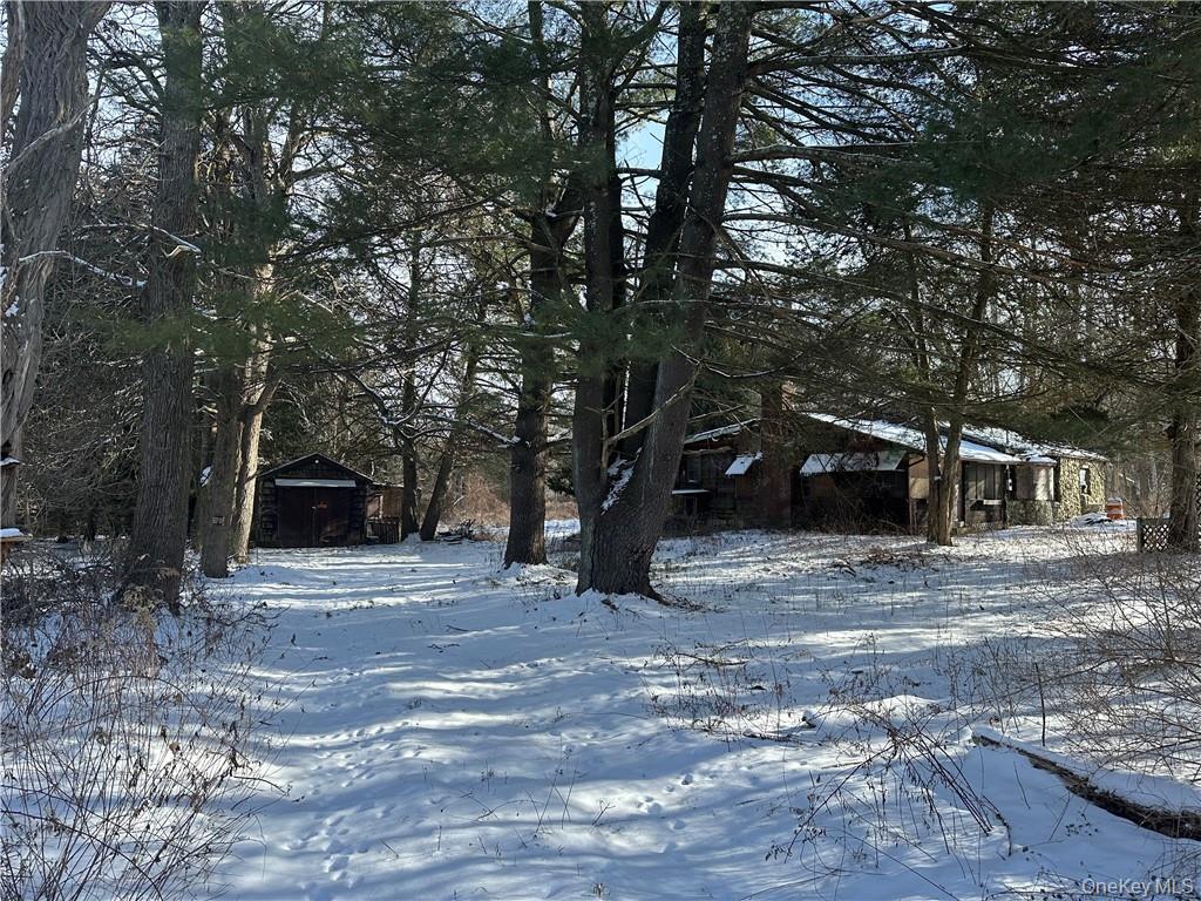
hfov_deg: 71.6
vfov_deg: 56.8
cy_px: 450
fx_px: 833
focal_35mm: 24
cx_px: 600
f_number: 1.78
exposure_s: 1/1198
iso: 80
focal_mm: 6.86
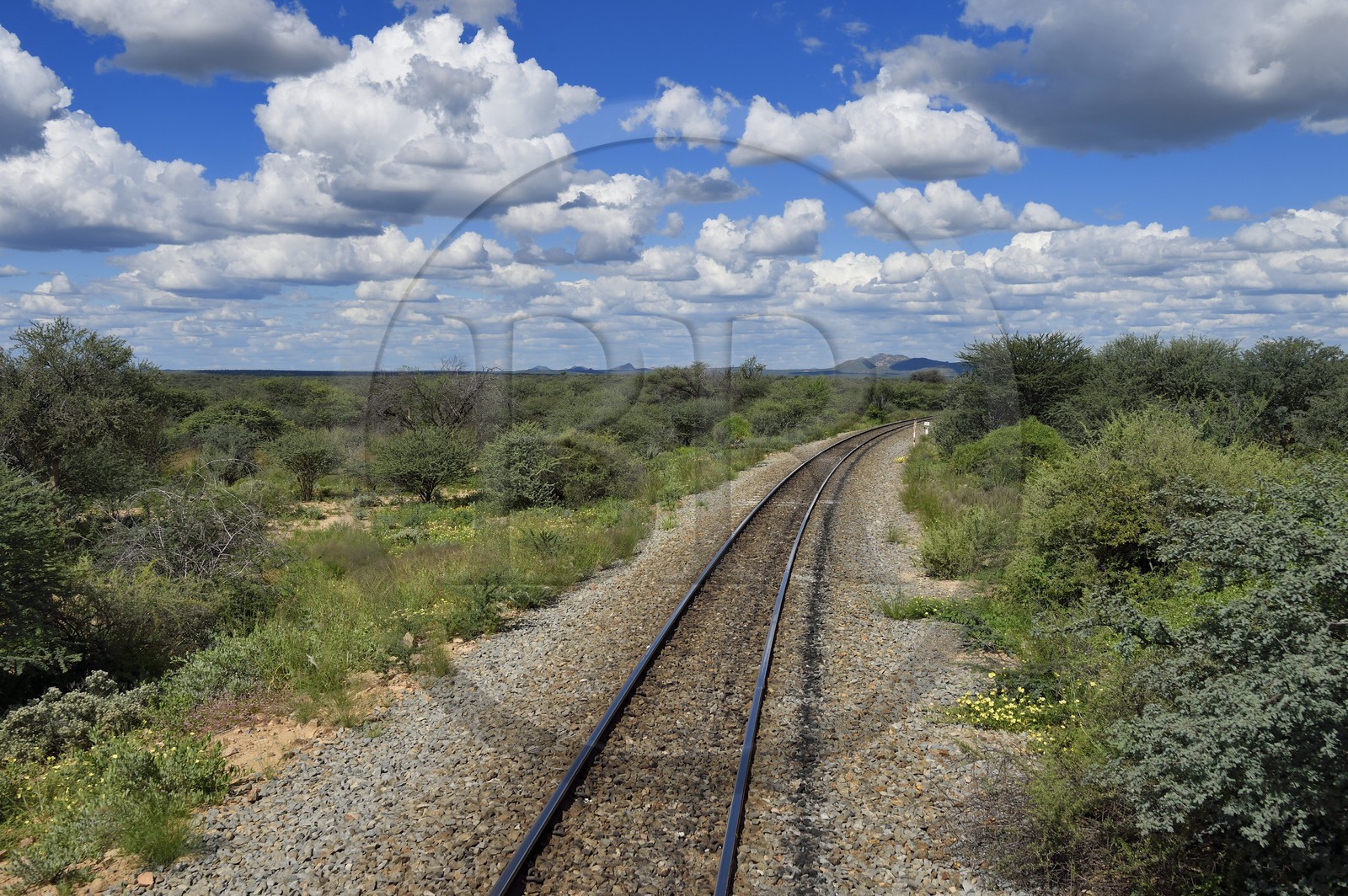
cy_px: 448
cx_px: 674
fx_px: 1272
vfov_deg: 38.8
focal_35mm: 34
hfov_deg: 55.8
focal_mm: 34
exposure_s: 1/640
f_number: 11
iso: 200
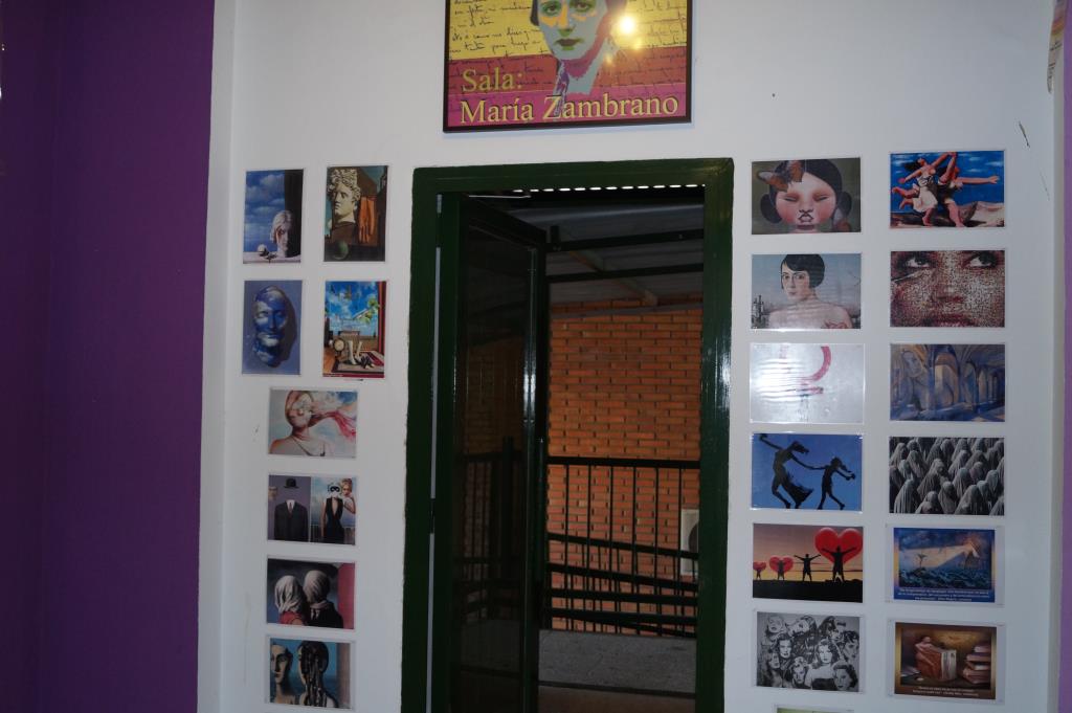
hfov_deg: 53.2
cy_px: 356
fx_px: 1071
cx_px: 536
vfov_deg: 36.8
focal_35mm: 36
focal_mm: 24
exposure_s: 1/100
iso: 800
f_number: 4
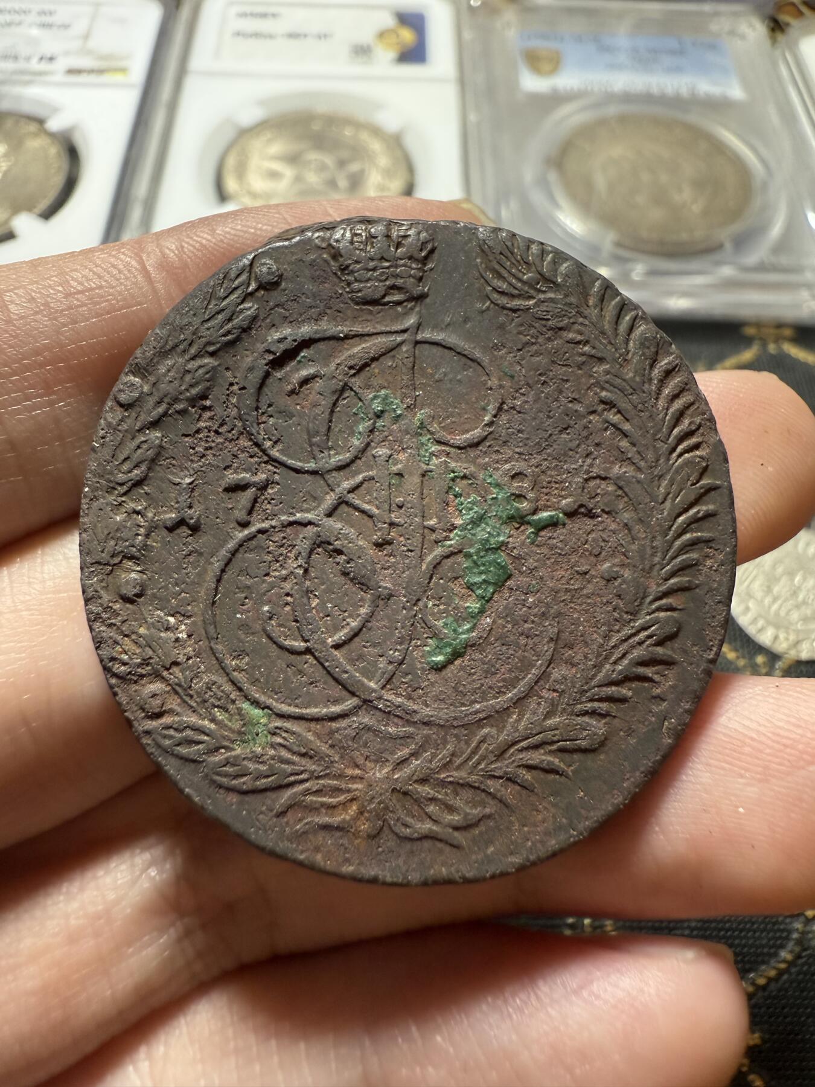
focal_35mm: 24
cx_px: 408
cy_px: 544
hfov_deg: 56.8
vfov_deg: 71.6
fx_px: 753
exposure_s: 1/86
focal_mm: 2.22
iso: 400
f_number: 2.2
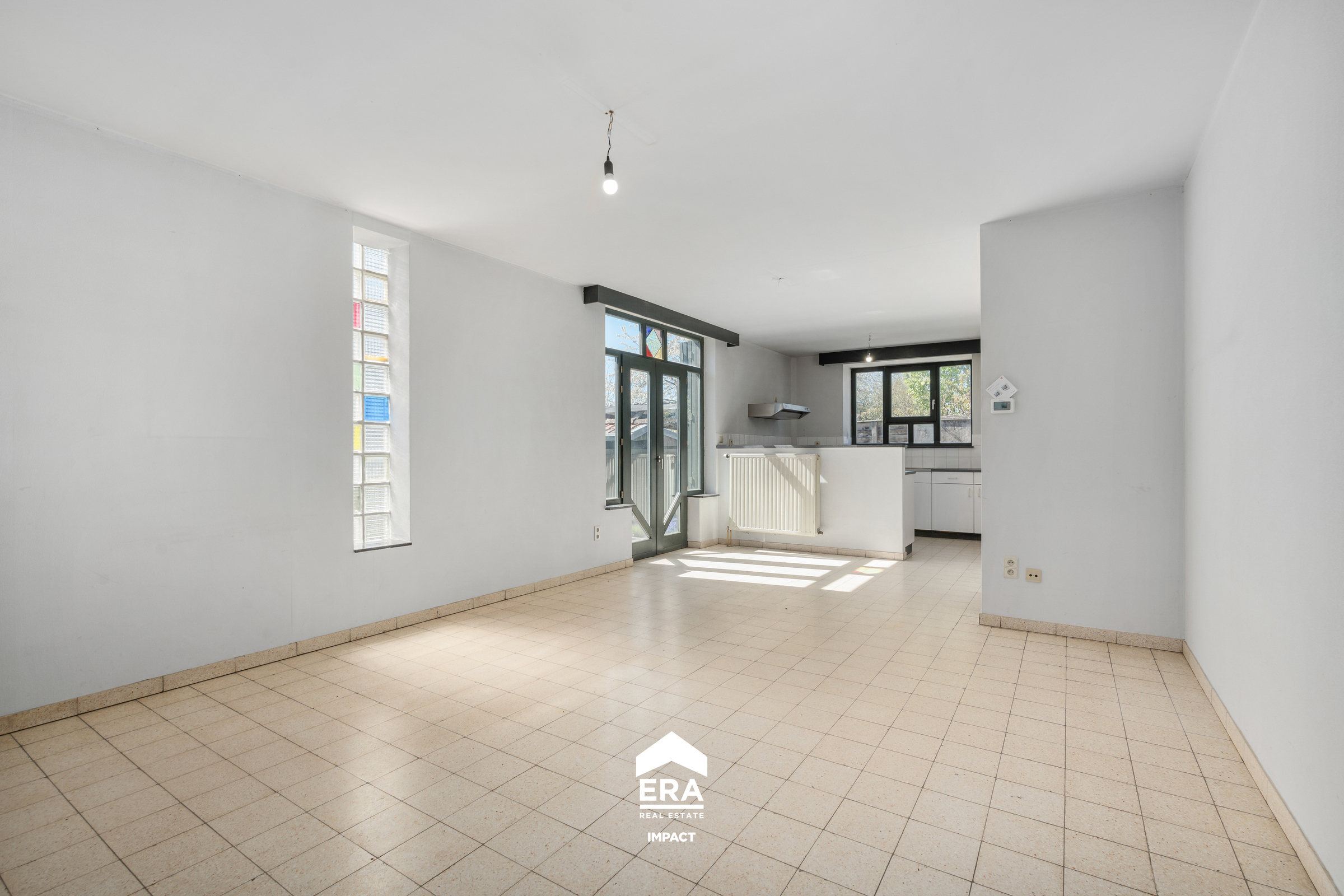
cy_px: 448
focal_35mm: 16
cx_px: 672
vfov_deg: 72.1
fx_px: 616
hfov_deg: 95.0
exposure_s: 1/100
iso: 250
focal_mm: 16.5
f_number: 10
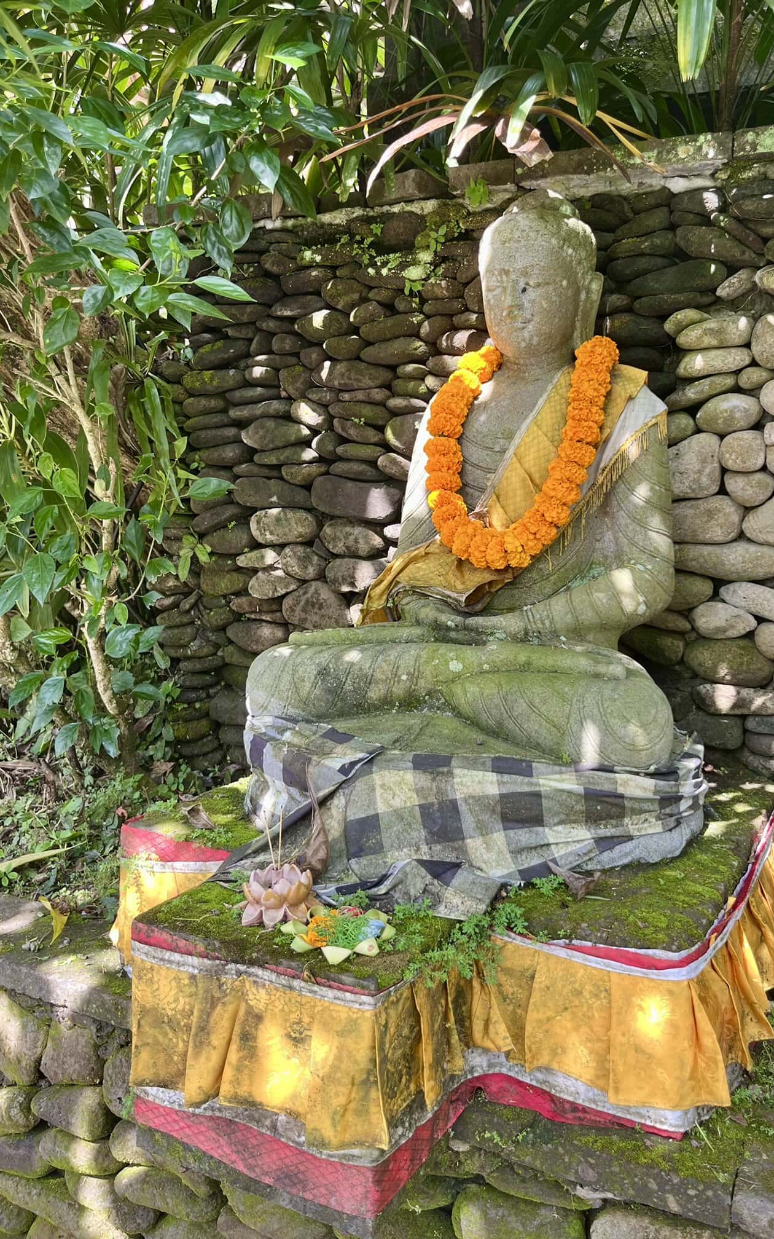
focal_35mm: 28
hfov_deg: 44.3
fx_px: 945
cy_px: 610
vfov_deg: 66.5
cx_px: 462
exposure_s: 1/122
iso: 40
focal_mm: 5.1
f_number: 1.6
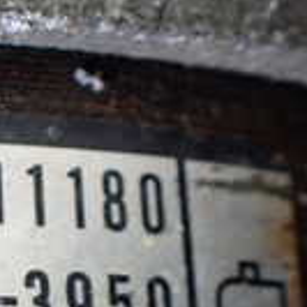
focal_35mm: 120
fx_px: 1204
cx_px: -127
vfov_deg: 14.4
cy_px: 277
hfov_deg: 13.8
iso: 800
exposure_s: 1/60
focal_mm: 5.4
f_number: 2.3
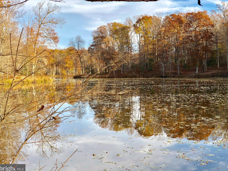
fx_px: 349
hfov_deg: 36.2
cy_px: 86
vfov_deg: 27.5
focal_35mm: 53
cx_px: 113
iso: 16
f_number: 2.4
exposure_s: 1/335
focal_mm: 6
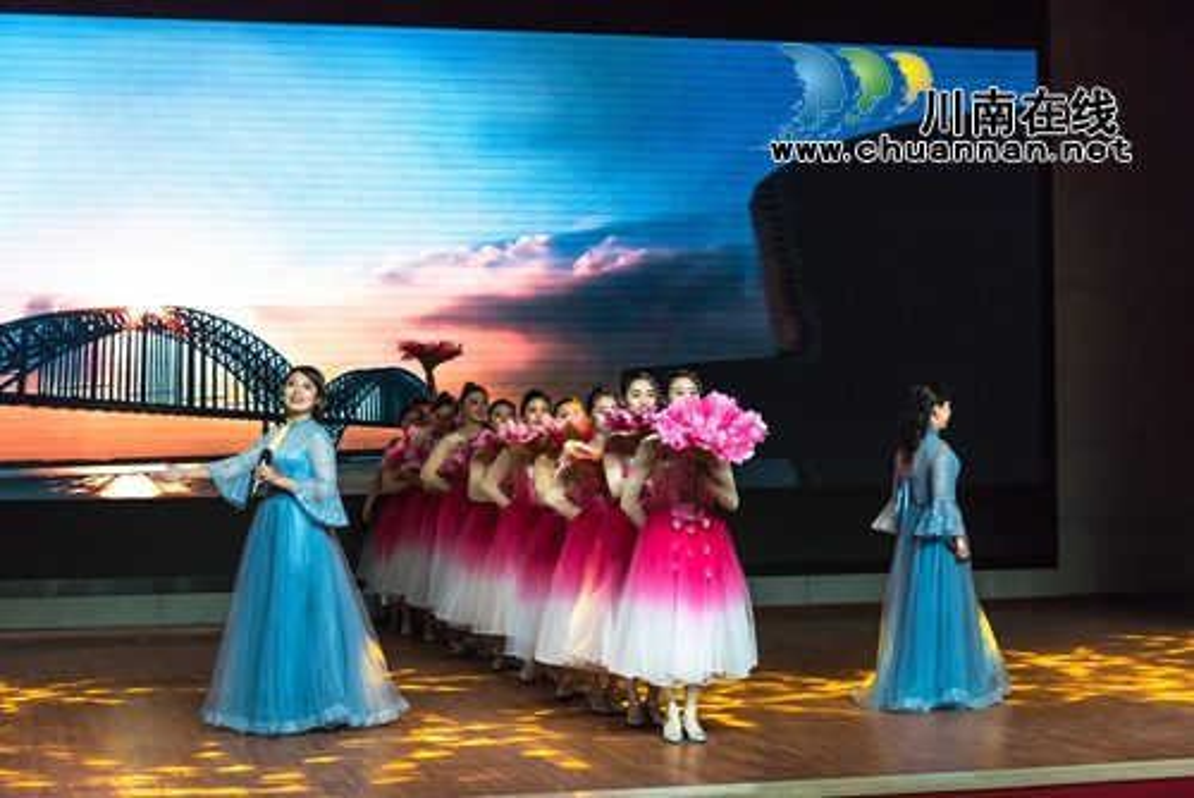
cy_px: 399
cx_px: 597
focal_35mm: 70
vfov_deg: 19.5
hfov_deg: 28.8
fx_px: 2323
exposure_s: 1/200
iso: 1250
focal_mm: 70
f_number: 4
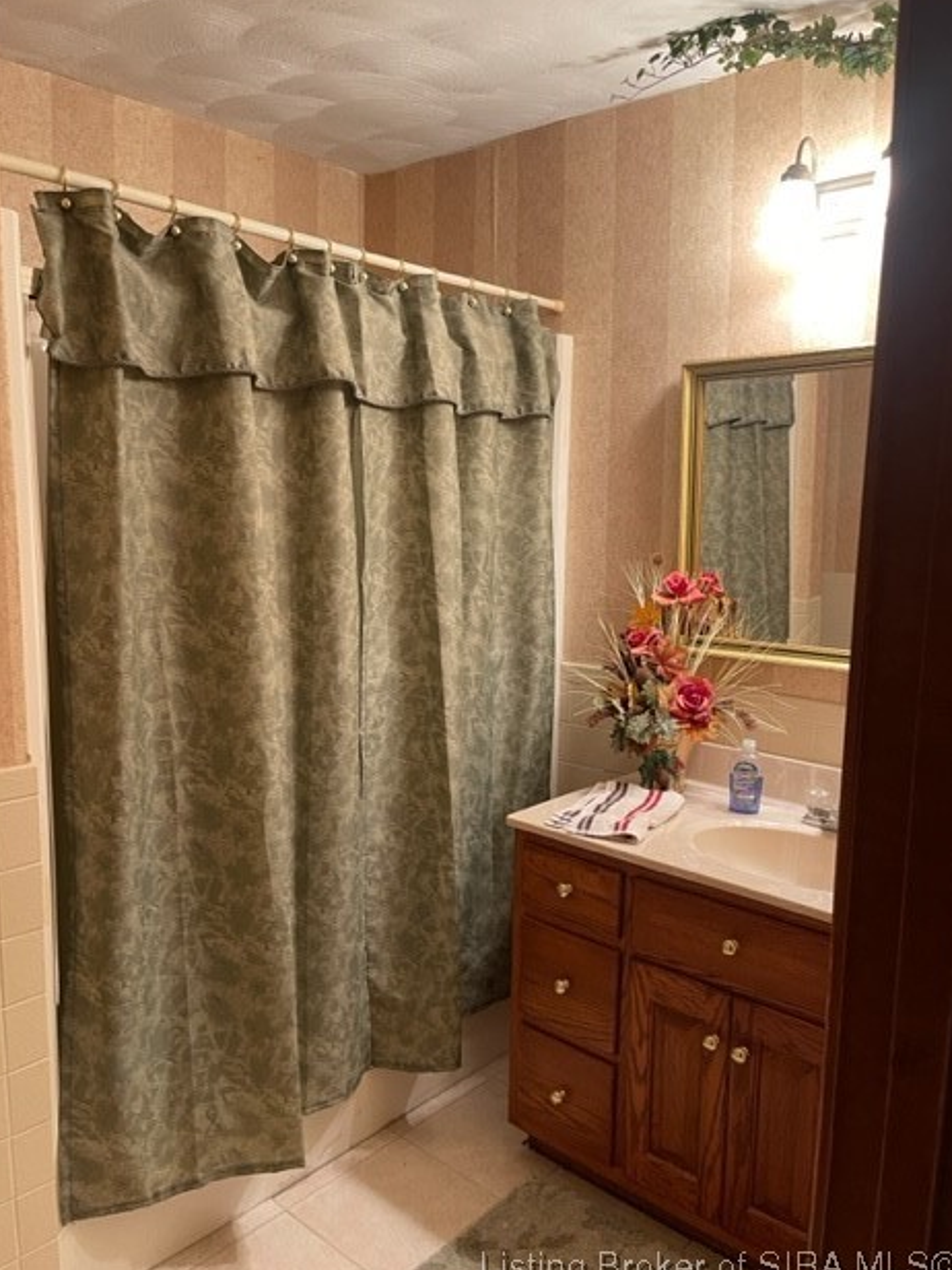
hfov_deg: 51.4
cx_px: 472
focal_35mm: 27
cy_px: 635
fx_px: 990
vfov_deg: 65.3
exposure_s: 1/60
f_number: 1.6
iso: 200
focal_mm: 5.1
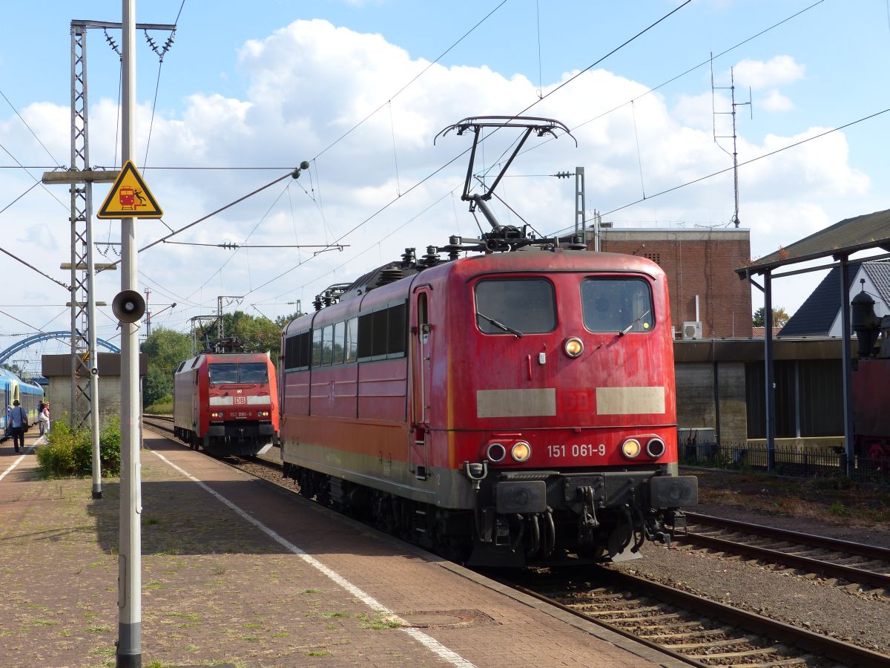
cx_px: 445
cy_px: 334
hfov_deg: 29.4
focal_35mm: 66
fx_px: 1697
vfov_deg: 22.3
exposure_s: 1/640
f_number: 4
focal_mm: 11.9
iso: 100
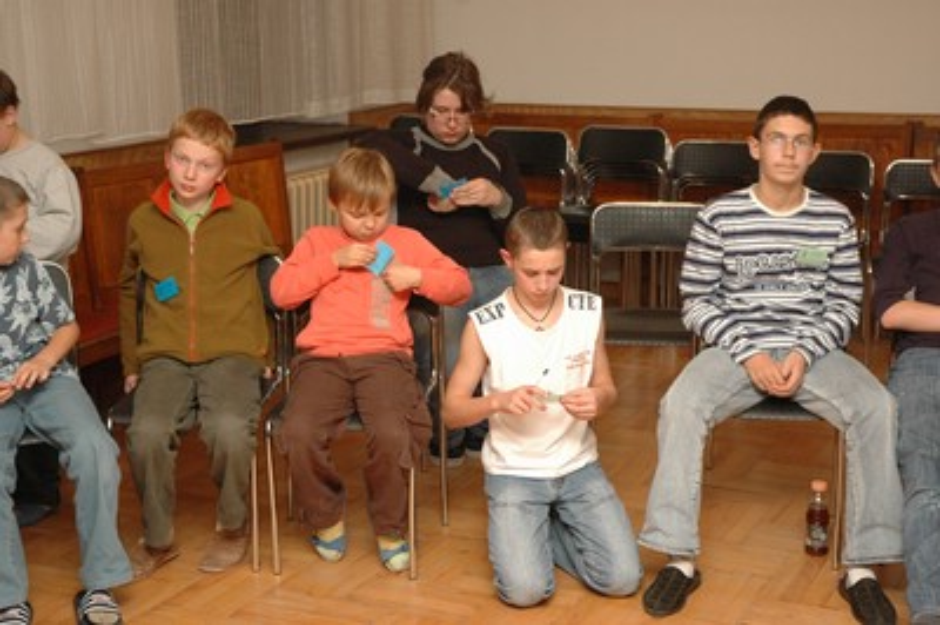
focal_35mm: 60
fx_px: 1565
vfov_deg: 22.6
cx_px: 470
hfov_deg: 33.4
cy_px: 312
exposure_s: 1/45
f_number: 4.5
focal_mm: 40
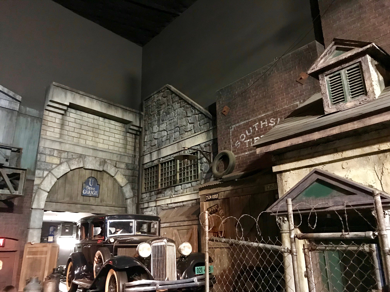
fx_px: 315
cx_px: 195
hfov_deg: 63.4
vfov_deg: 49.7
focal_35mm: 28
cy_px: 146
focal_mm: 3.99
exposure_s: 1/4
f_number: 1.8
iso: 200
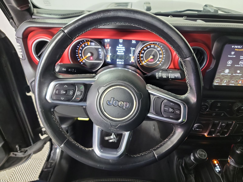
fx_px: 168
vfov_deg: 56.8
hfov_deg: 71.6
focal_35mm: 24
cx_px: 122
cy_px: 91
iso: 789
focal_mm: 6.7
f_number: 1.8
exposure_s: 1/39
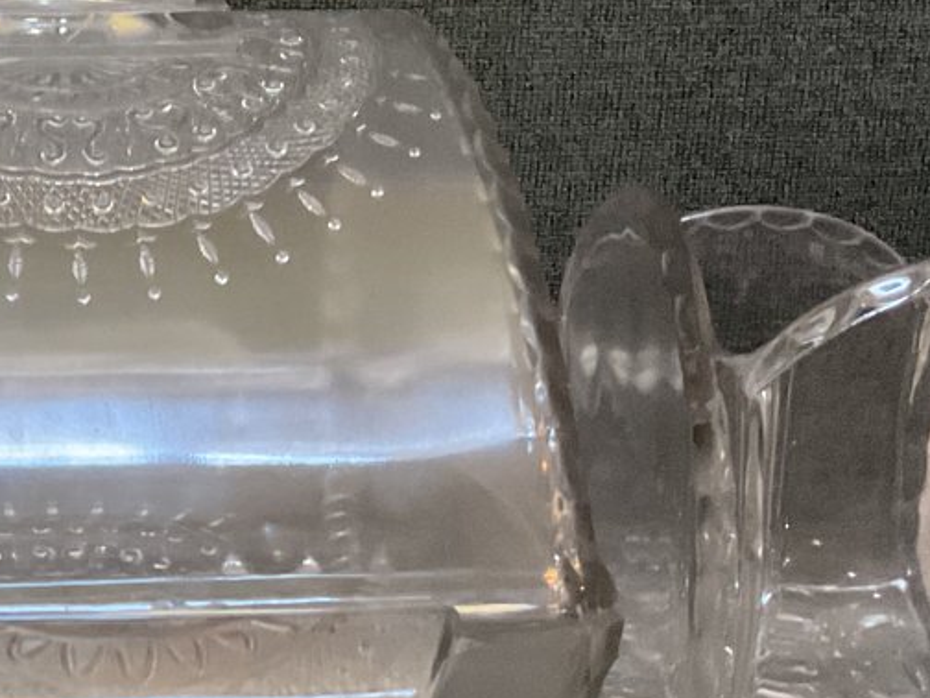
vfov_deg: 16.6
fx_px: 2337
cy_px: 692
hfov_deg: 22.0
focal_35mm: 87
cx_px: 97
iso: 400
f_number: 1.8
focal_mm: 3
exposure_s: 1/30
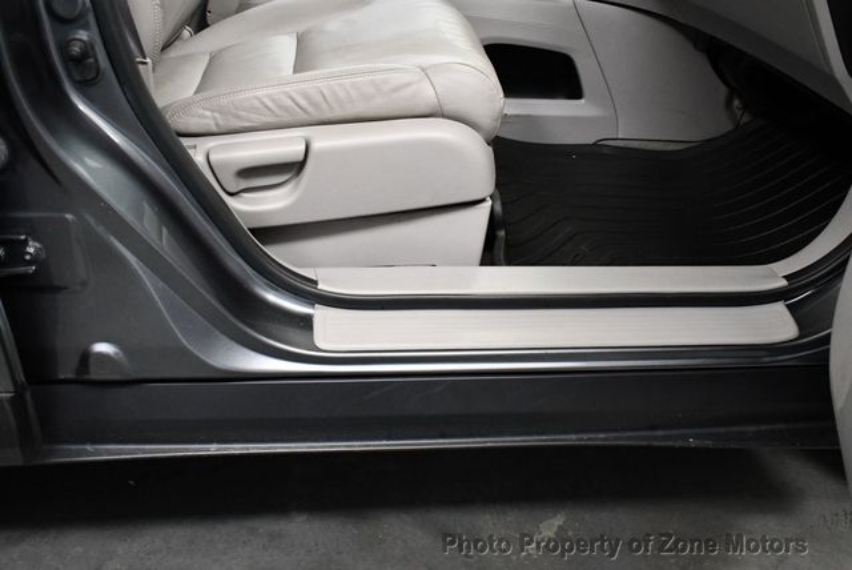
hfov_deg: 53.1
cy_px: 285
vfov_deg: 36.9
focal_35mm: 36
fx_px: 853
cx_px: 426
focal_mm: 18
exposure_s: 1/125
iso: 2500
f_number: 3.5
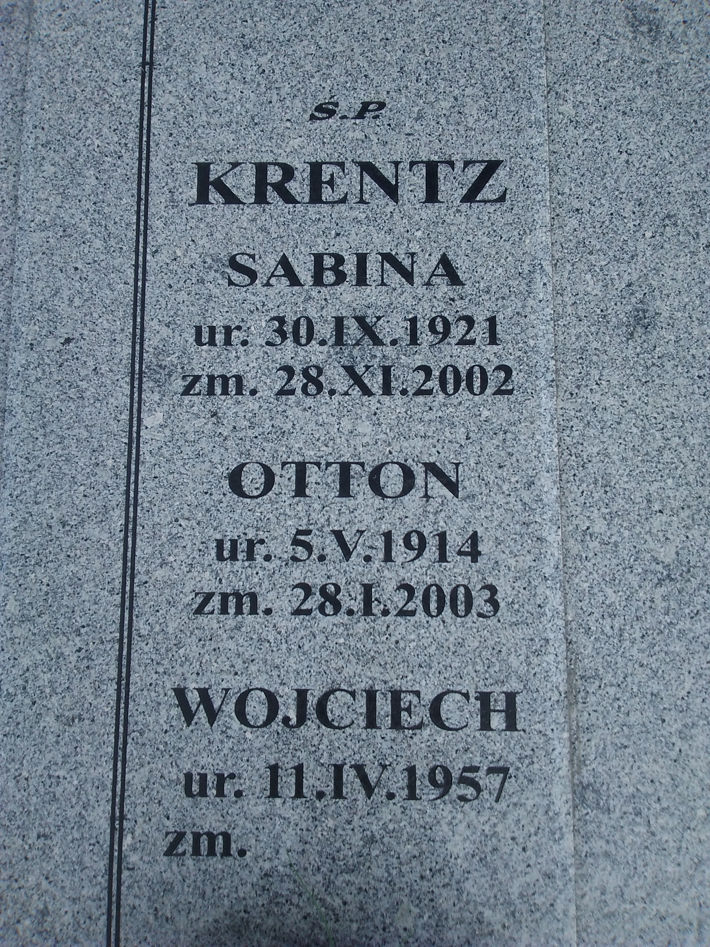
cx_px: 355
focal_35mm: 29
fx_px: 793
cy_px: 474
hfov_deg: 48.2
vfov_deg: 61.7
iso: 100
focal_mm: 2.39
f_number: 2.4
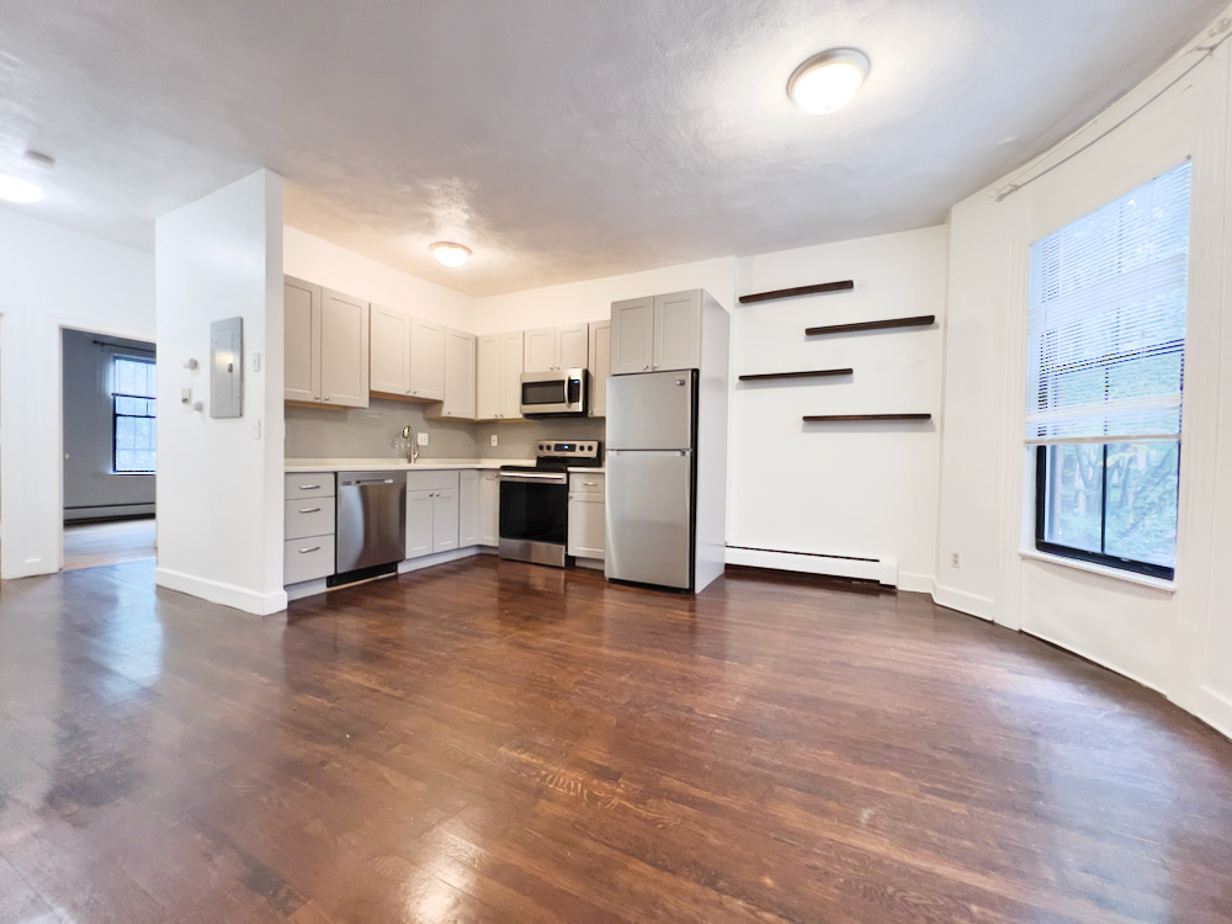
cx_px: 616
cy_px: 462
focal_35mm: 13
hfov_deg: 106.2
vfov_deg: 89.9
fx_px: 463
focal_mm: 1.57
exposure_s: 1/60
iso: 400
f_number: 1.8
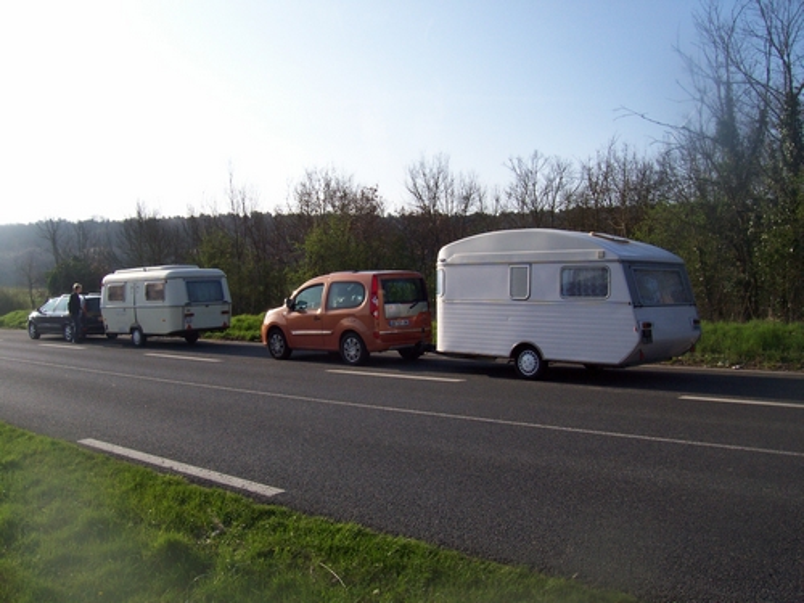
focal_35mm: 34
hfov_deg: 54.0
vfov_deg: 41.8
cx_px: 402
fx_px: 790
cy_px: 302
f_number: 5.1
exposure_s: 1/465
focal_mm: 5.6
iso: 80
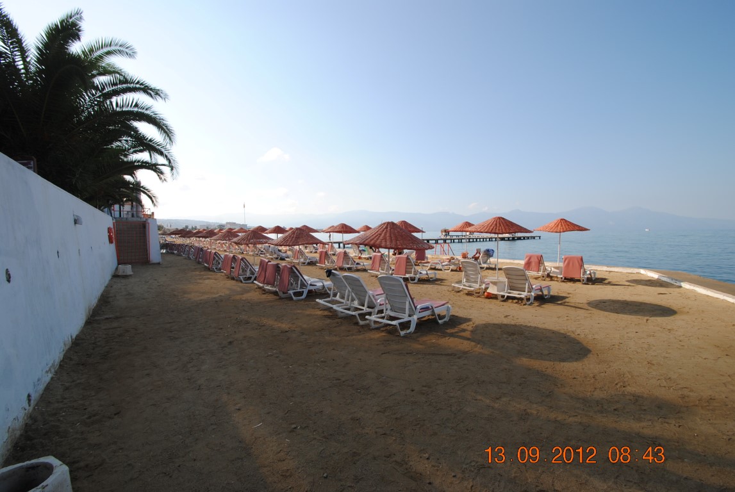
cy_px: 246
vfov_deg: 77.5
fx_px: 307
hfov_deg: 100.3
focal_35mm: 15
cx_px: 368
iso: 100
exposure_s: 1/200
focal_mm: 10
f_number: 7.1
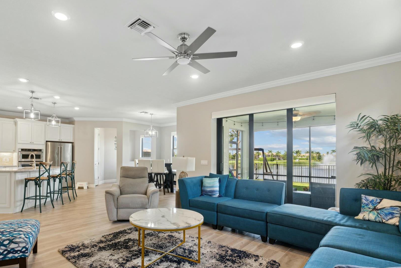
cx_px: 177
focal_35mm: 19
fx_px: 214
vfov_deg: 63.6
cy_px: 153
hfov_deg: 85.8
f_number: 9
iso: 320
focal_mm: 15.2
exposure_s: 1/13
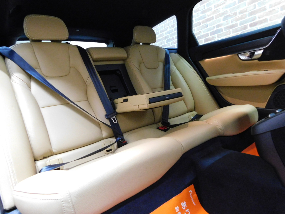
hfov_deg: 73.9
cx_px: 142
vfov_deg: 58.9
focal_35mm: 23
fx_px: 189
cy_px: 107
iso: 800
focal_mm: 4
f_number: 3
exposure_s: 1/6
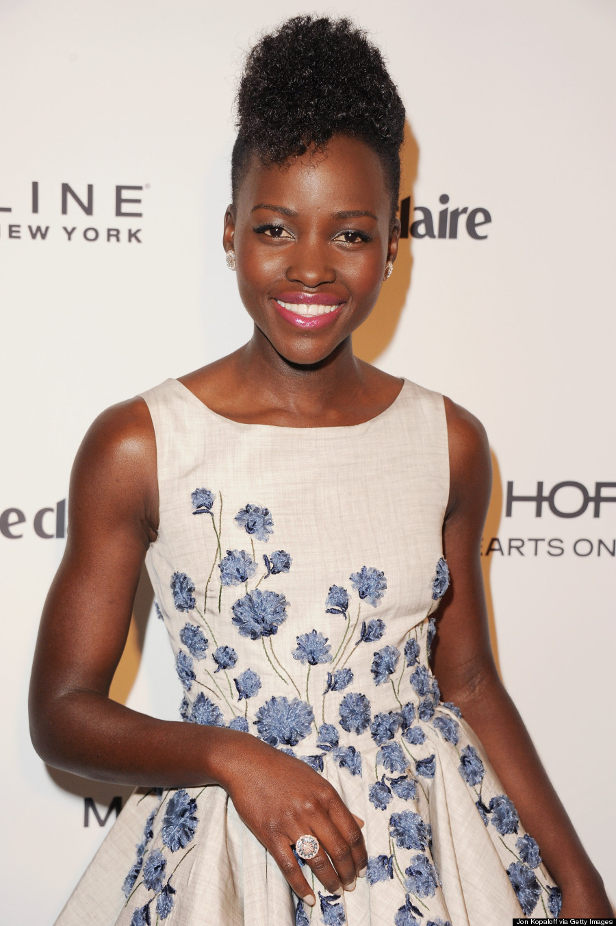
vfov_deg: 31.0
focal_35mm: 65
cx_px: 308
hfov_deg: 20.9
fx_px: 1670
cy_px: 463
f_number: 7.1
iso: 1000
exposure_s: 1/200
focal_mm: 65
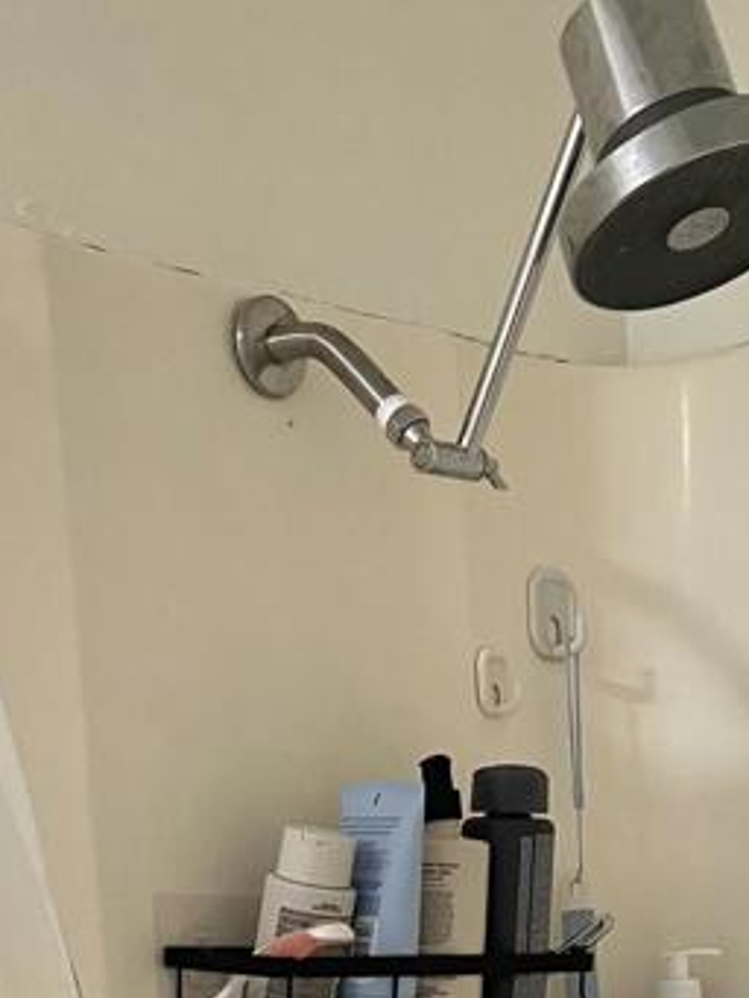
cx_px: 246
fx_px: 2249
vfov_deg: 22.0
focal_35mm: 78
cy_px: 1355
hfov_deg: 18.9
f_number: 1.5
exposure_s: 1/60
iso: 100
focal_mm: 5.7
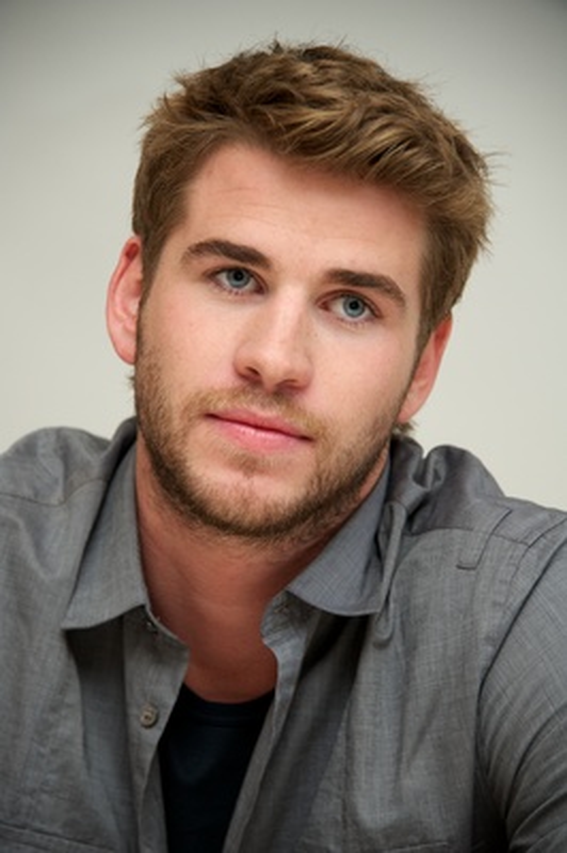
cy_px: 426
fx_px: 4733
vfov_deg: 10.3
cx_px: 284
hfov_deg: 6.9
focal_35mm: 200
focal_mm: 200
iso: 400
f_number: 6.3
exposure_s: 1/60
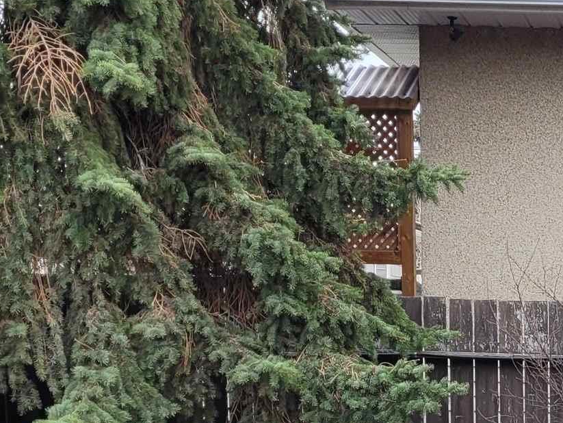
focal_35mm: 97
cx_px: 701
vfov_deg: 14.5
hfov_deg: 19.0
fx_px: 1578
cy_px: 574
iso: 40
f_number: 1.8
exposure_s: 1/289
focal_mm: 5.4
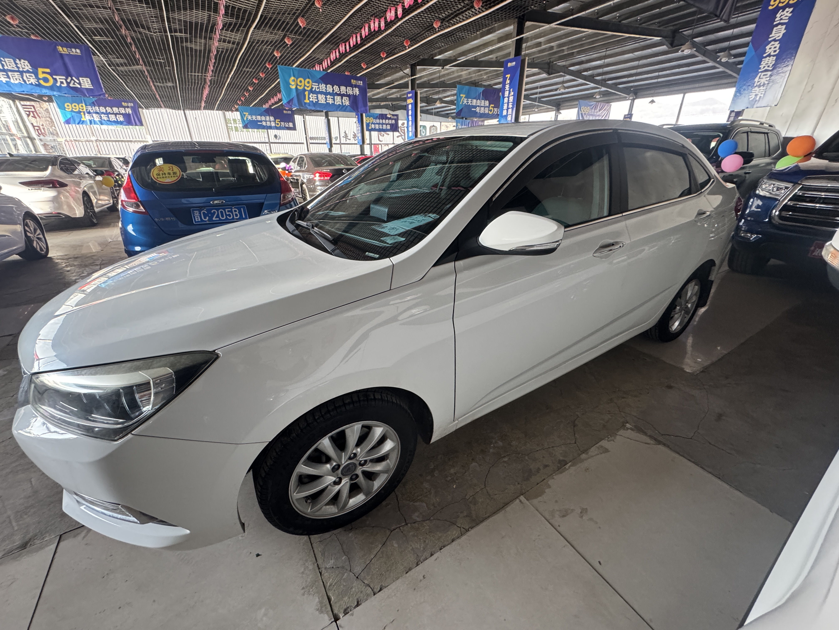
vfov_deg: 85.7
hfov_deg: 102.1
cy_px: 315
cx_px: 420
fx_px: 339
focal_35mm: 14
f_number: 2.2
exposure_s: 1/99
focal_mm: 2.22
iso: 320
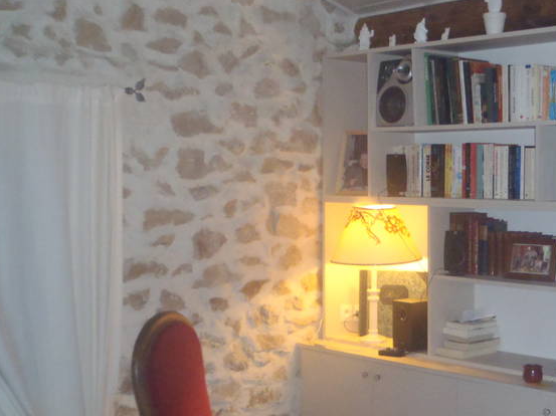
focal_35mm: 60
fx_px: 963
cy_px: 247
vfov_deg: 24.4
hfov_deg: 31.8
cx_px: 387
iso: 640
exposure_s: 1/40
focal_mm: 7.57
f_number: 4.3
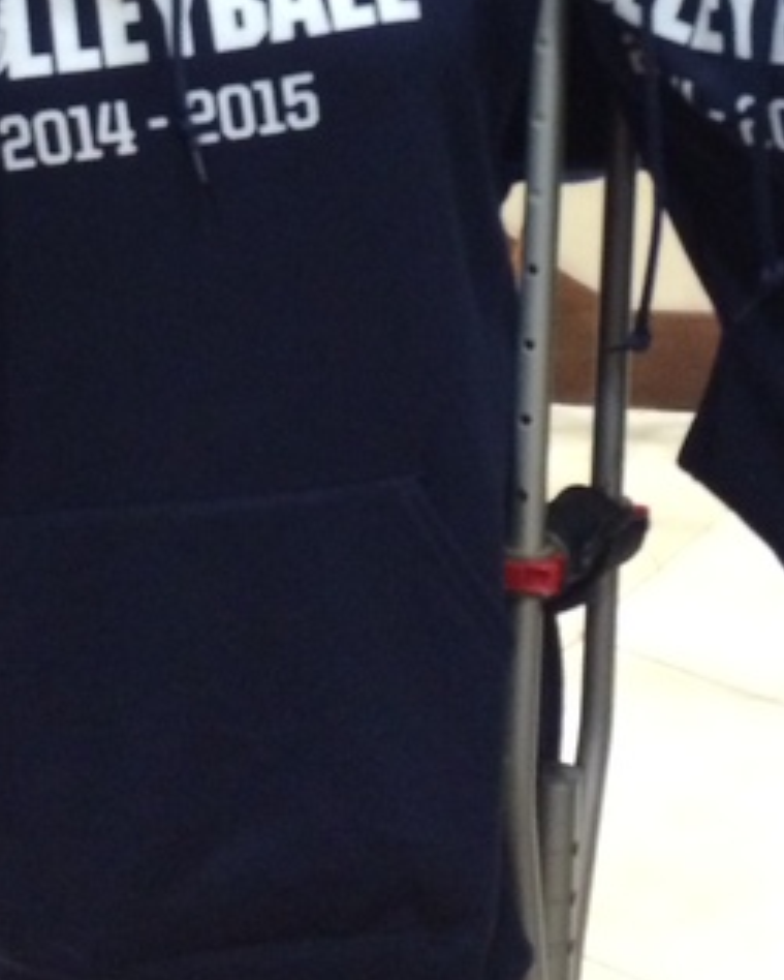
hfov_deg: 17.8
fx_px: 2493
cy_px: -99
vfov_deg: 21.1
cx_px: 263
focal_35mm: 86
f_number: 2.2
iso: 320
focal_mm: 4.15
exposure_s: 1/30
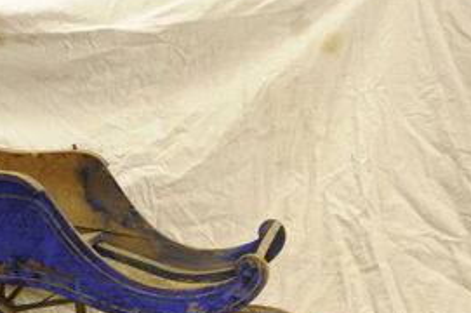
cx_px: 73
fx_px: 810
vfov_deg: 21.7
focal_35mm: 62
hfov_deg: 31.3
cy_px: 227
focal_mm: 35
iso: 800
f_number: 3.5
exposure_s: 1/30
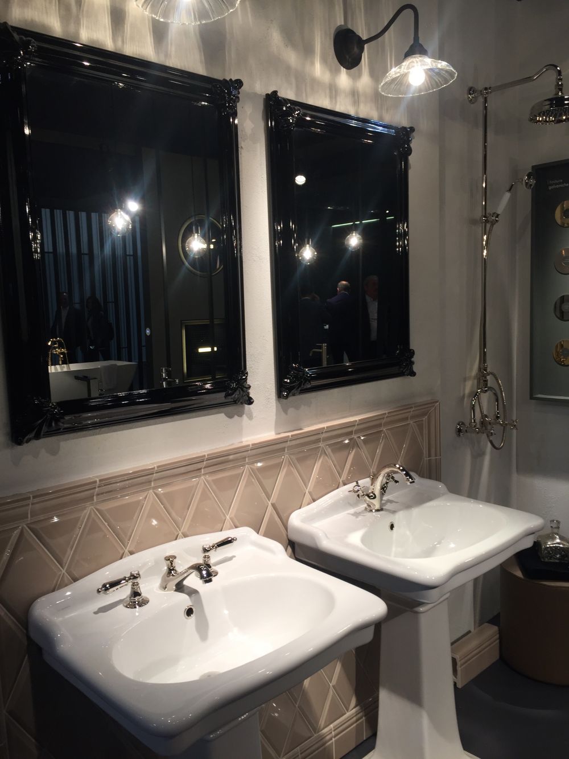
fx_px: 635
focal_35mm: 29
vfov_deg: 61.7
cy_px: 380
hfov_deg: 48.2
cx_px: 284
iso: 32
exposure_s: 1/50
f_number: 2.2
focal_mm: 4.15
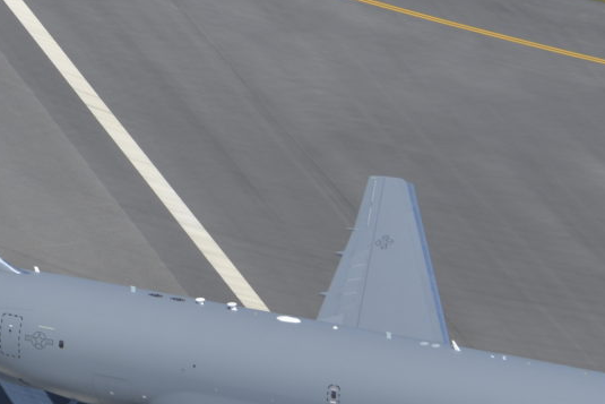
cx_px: -85
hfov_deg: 4.8
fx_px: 7211
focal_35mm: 429
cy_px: 64
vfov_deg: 3.2
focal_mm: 112
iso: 200
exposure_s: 1/640
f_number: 7.1
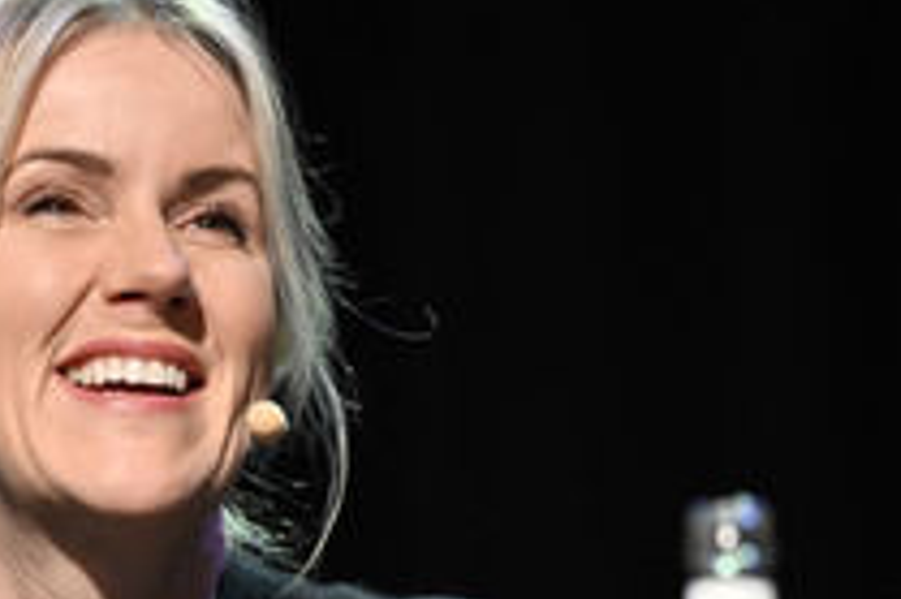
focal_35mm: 399
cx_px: 231
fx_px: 9978
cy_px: 530
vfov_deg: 3.4
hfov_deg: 5.2
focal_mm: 185
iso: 1600
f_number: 2.8
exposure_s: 1/320
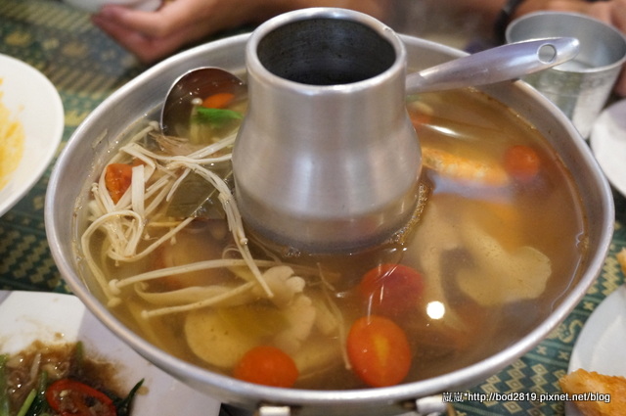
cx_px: 313
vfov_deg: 36.8
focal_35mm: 36
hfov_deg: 53.2
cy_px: 208
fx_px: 625
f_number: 4.5
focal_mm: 24
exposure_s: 1/40
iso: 3200
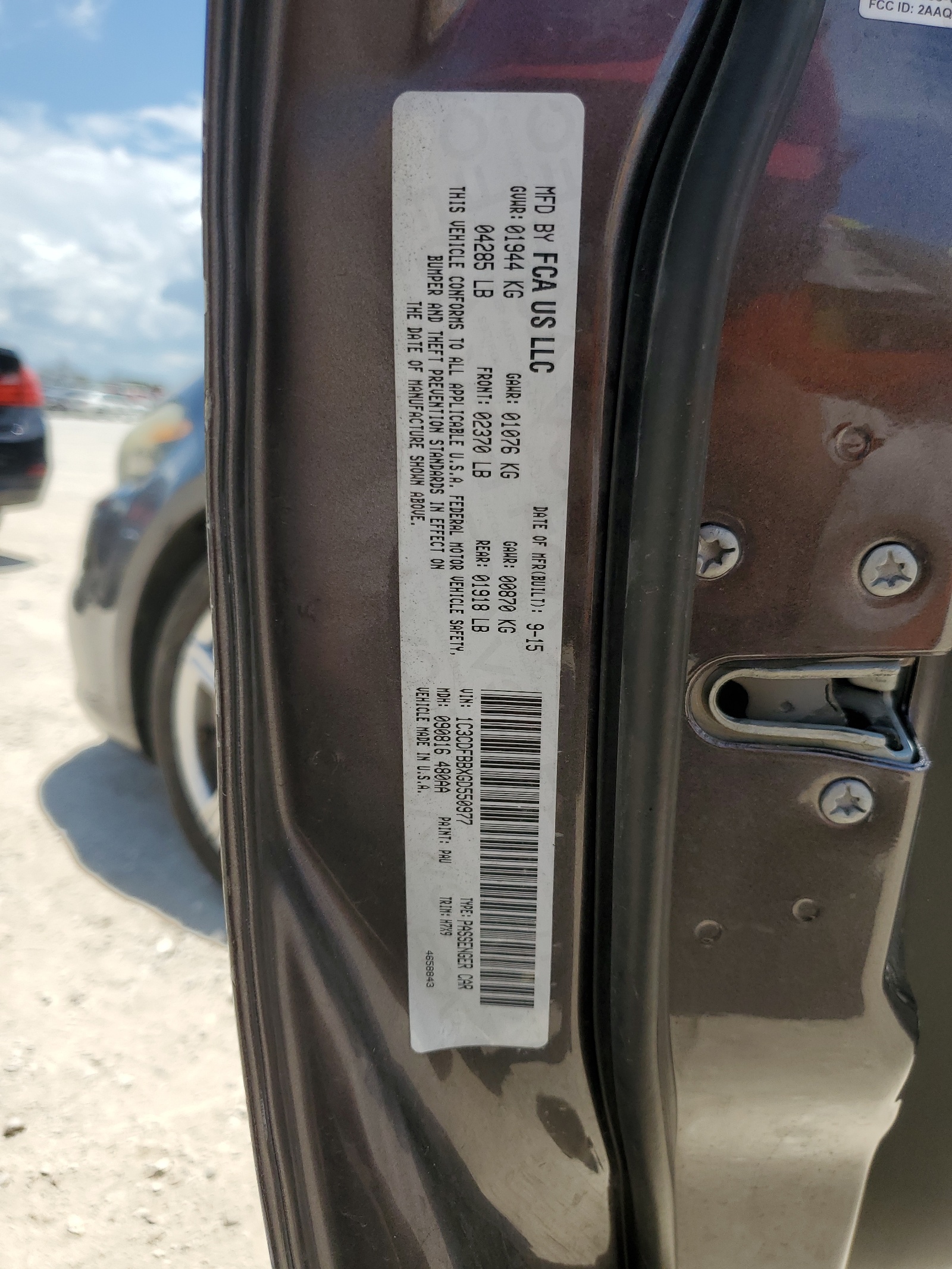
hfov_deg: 53.1
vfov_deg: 67.3
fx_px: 953
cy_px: 634
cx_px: 476
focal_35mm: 26
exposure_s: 1/3333
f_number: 1.5
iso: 50
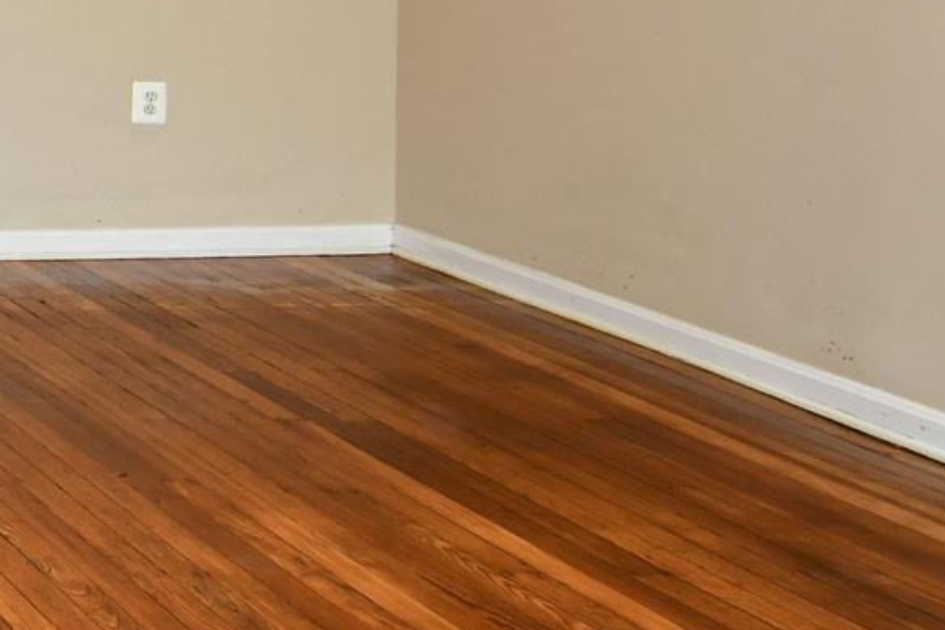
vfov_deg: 20.5
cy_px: -80
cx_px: -504
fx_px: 1654
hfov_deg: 24.3
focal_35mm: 63
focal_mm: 12
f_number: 4
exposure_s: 1/60
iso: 360
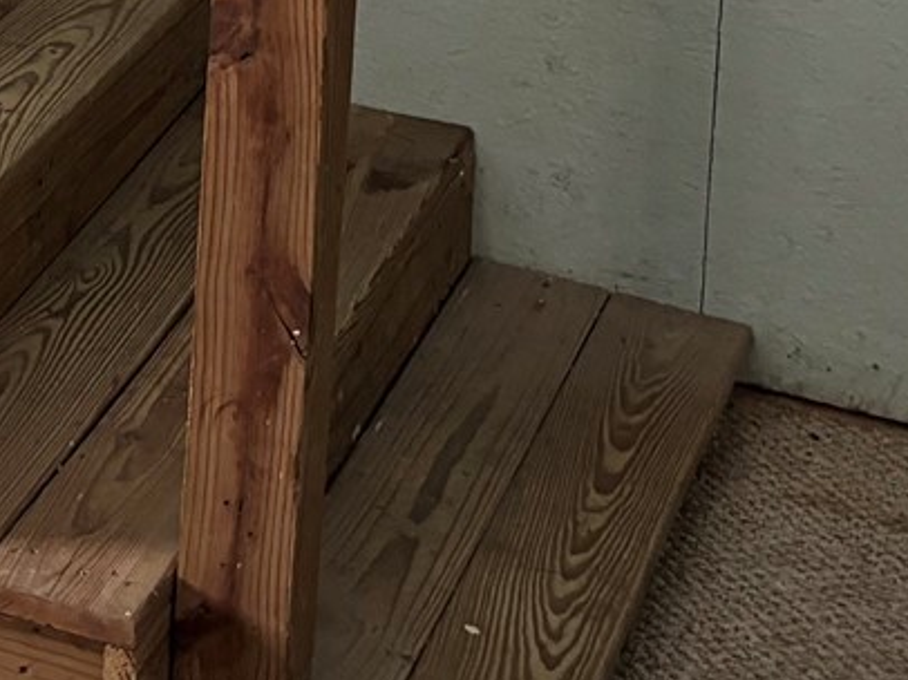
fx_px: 3224
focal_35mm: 123
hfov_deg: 14.6
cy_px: -702
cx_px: -555
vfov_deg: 10.9
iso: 200
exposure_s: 1/60
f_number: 1.6
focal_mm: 5.96
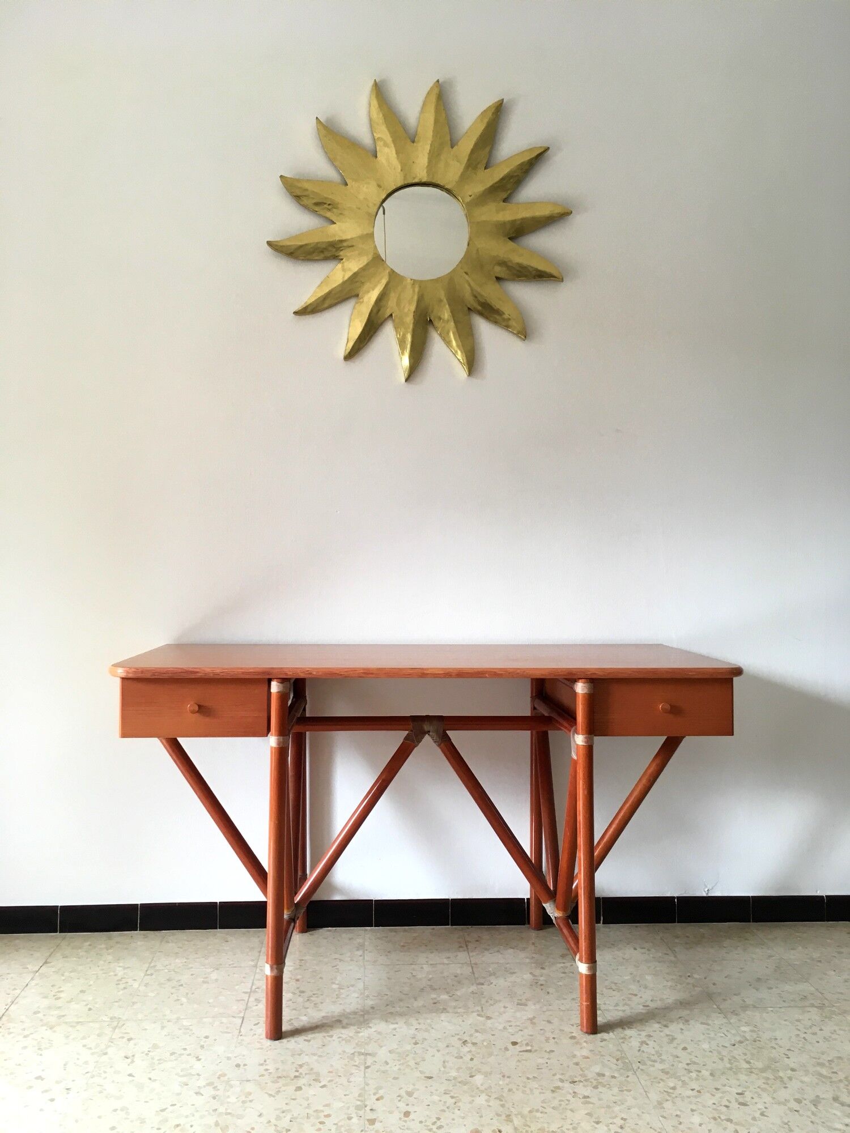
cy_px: 566
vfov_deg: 61.7
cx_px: 425
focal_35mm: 29
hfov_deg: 48.2
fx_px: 949
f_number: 2.2
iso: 80
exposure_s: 1/33
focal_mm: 4.15
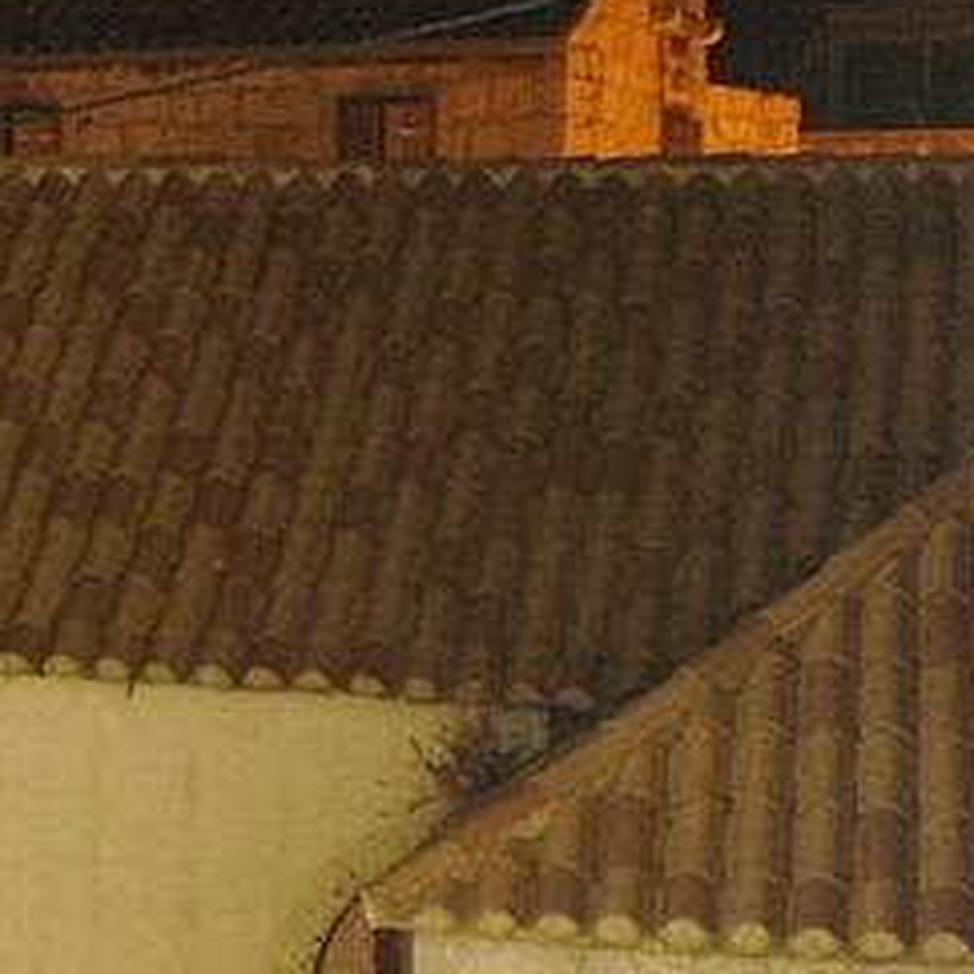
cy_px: 250
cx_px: -519
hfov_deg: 14.5
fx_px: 3534
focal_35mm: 111
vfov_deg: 15.6
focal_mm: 6.3
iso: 200
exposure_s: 2
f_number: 3.1
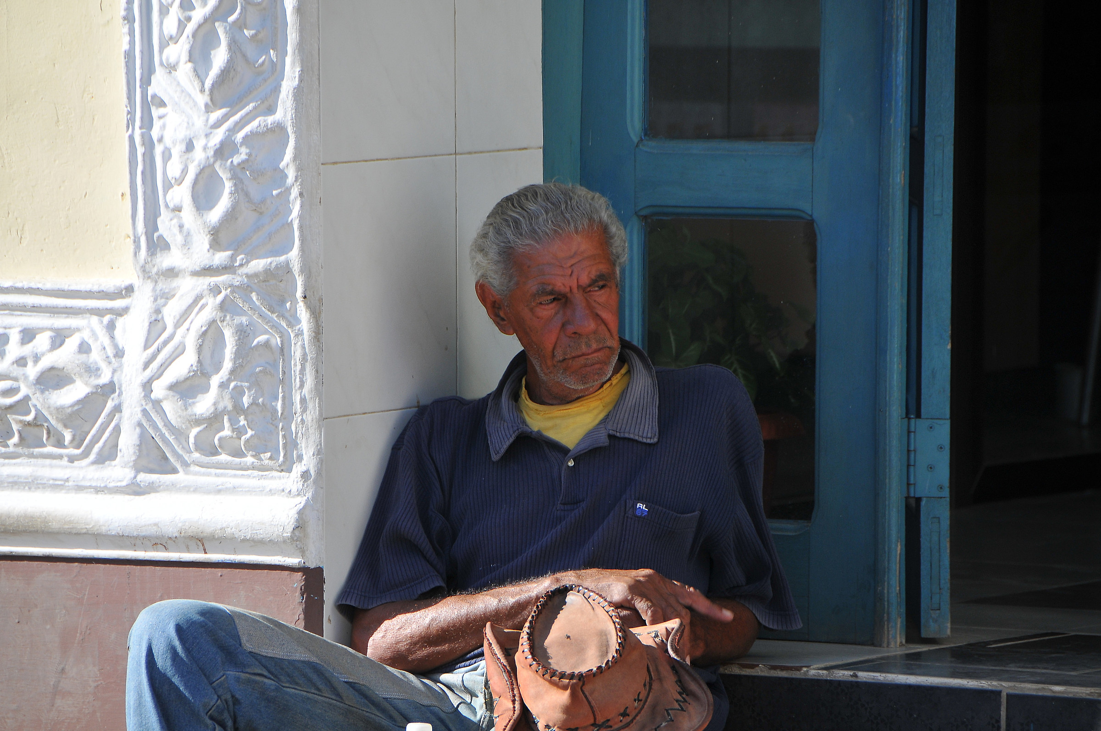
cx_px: 550
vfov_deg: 4.6
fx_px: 9162
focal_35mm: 300
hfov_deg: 6.9
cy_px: 366
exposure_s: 1/160
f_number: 6.3
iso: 200
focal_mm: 200
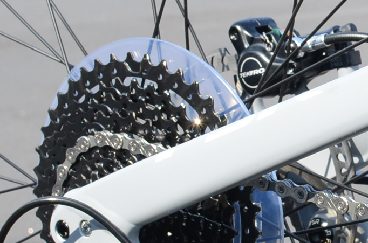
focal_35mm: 190
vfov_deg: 7.1
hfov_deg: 10.5
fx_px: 1935
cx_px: 530
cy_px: 332
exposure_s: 1/400
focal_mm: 35
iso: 640
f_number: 10
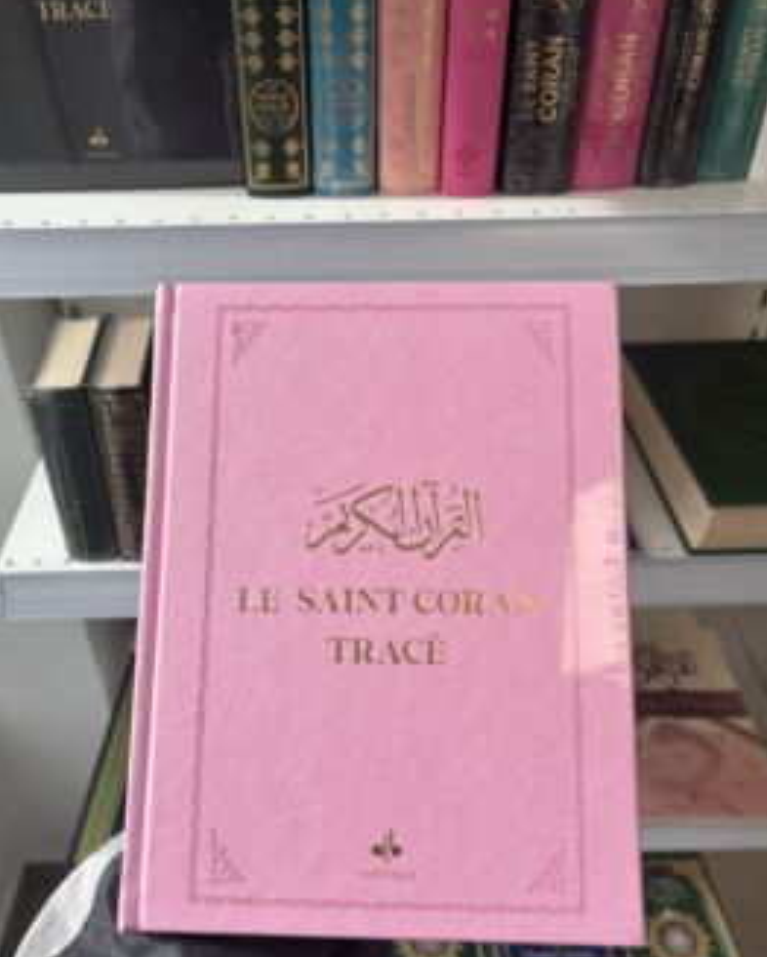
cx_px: 340
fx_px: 879
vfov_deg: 56.9
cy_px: 547
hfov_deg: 47.1
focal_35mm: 31
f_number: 1.6
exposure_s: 1/414
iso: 50
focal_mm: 5.96
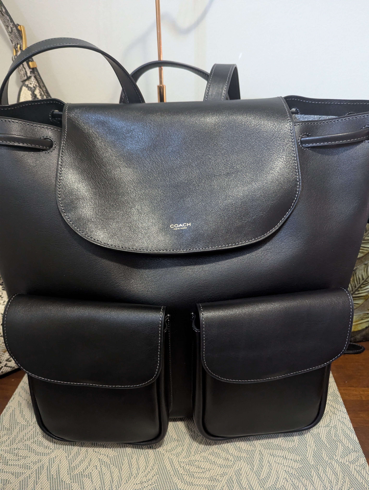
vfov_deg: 71.5
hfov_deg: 56.9
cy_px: 245
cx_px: 184
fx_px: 340
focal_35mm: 24
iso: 1176
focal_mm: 6.81
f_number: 1.85
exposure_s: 1/39.5
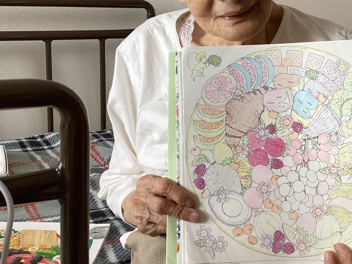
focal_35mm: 55
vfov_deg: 26.2
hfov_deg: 34.4
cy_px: 66
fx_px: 559
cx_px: 253
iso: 125
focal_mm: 3.3
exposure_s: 1/50
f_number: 2.4
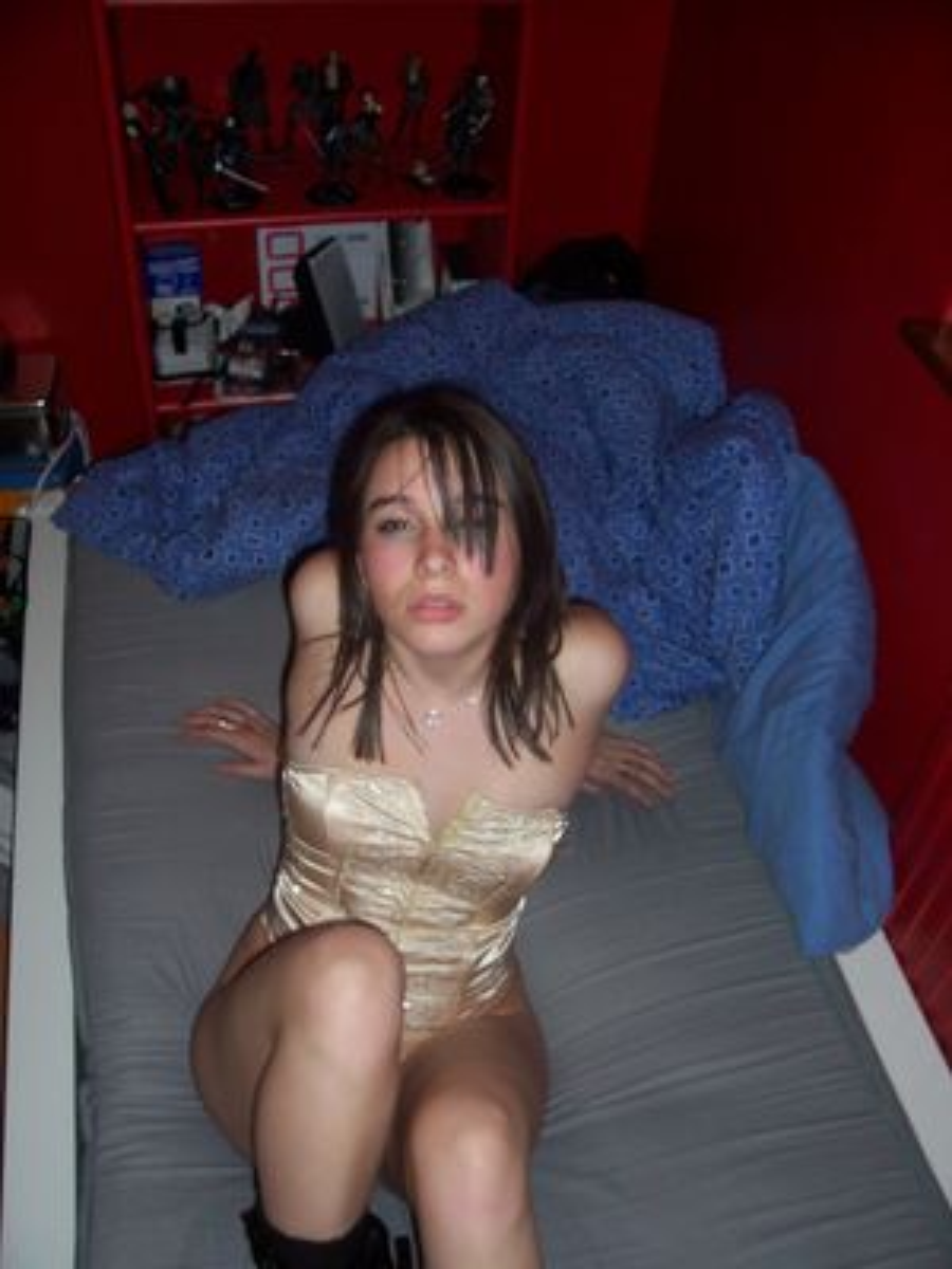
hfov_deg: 41.8
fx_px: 1247
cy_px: 634
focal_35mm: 34
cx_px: 476
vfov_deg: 54.0
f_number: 2.7
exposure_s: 1/60
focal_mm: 5.6
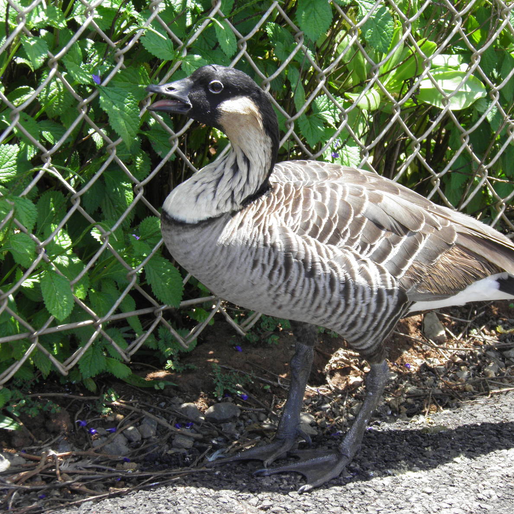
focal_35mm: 133
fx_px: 2234
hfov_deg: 13.1
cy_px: 255
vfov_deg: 13.1
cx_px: 325
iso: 50
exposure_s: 1/80
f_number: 5
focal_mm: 20.2
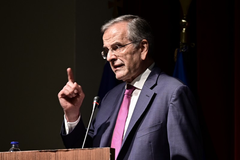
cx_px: 120
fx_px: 1333
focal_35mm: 200
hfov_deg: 10.3
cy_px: 80
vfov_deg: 6.9
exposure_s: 1/200
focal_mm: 200
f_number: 3.2
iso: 320
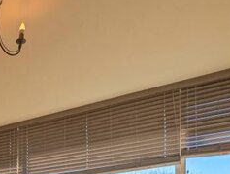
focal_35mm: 47
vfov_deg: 25.8
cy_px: 236
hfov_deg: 30.5
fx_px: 313
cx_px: -79
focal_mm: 2.35
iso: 45
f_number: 2.2
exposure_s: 1/1309
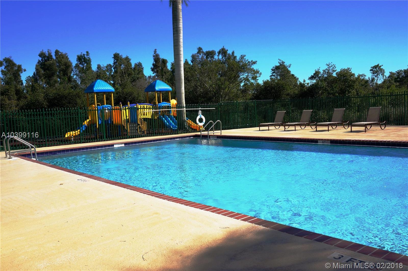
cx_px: 204
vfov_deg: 39.9
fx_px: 373
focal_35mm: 33
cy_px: 136
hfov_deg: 57.3
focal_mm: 22
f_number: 13
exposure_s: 1/200
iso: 100
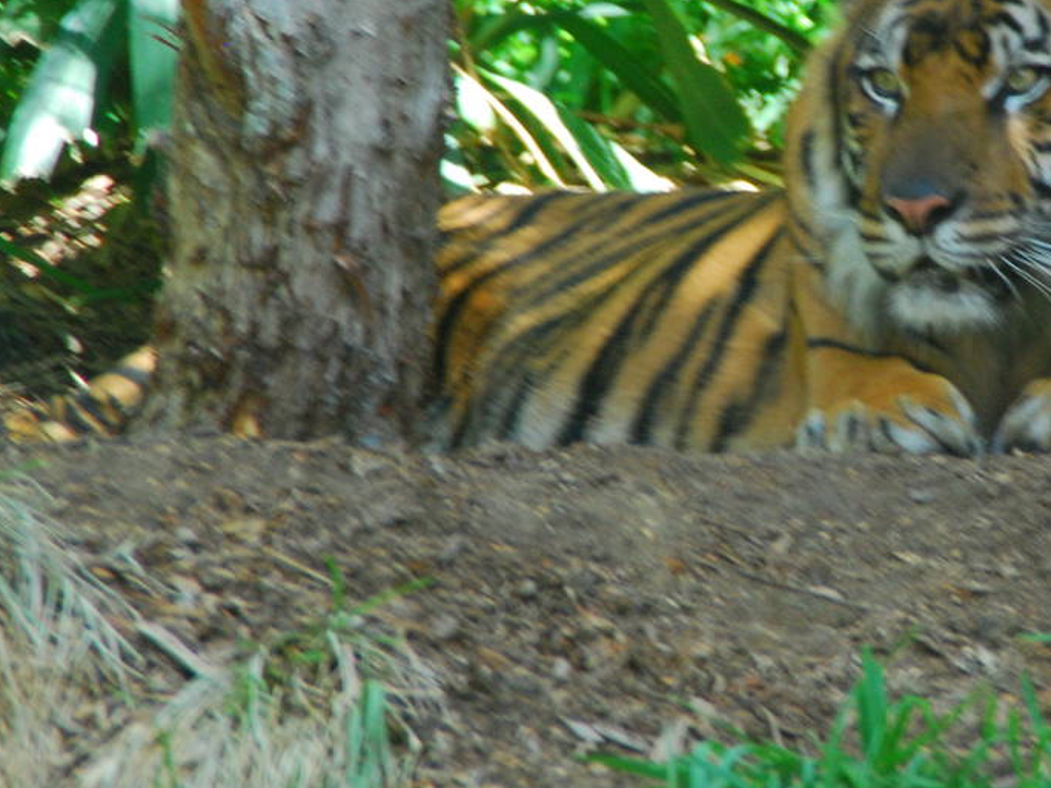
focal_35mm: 676
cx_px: 911
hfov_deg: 2.9
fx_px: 20524
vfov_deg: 2.2
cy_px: 211
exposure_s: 1/80
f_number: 6.3
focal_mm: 200
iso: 500
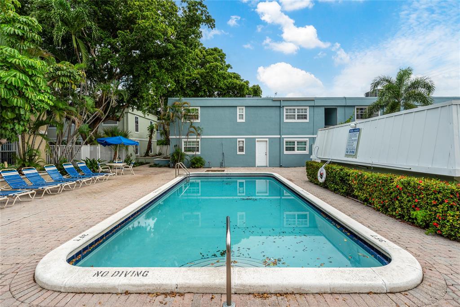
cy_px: 154
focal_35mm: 16
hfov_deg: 96.8
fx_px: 204
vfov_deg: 73.7
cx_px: 230
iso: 200
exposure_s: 1/640
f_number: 9
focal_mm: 16
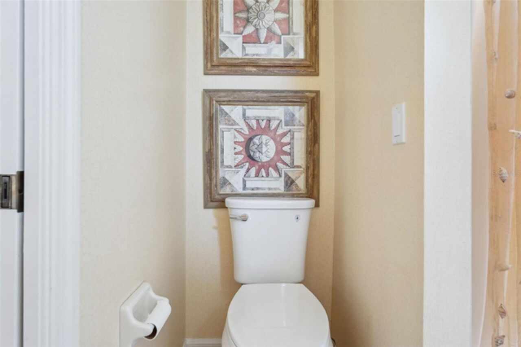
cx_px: 260
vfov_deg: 68.8
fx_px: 253
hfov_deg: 91.6
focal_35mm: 18
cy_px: 174
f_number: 8
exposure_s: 1/8
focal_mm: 17.5
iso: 400
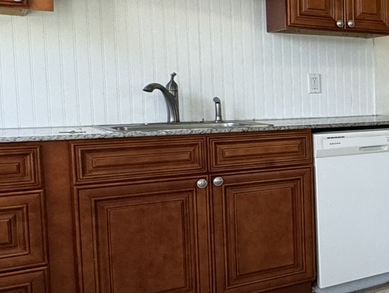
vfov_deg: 28.0
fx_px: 585
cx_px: 561
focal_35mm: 52
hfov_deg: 27.4
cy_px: 129
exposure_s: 1/120
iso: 160
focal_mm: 2.22
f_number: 2.2
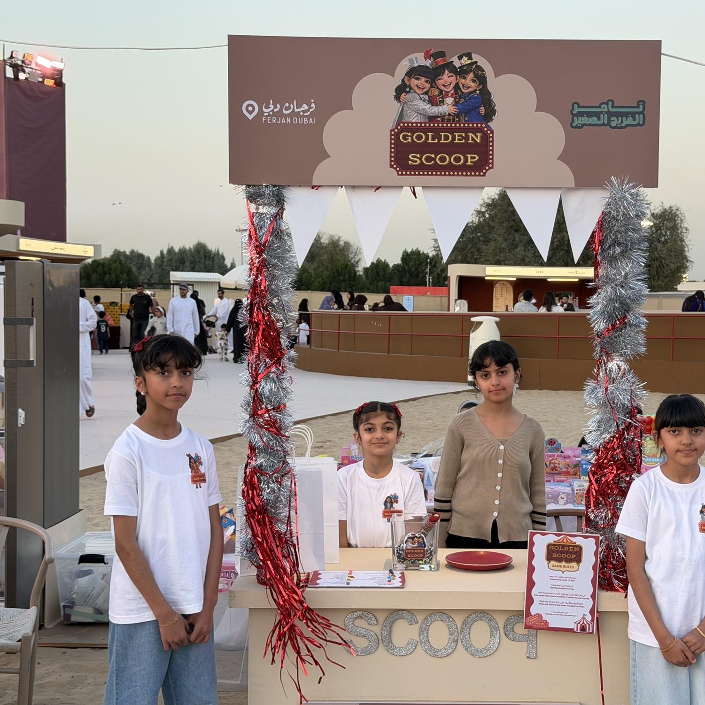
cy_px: 351
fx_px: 1313
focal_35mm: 57
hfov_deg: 30.0
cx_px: 423
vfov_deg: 30.0
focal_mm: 6.76
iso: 50
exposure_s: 1/118
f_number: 1.78
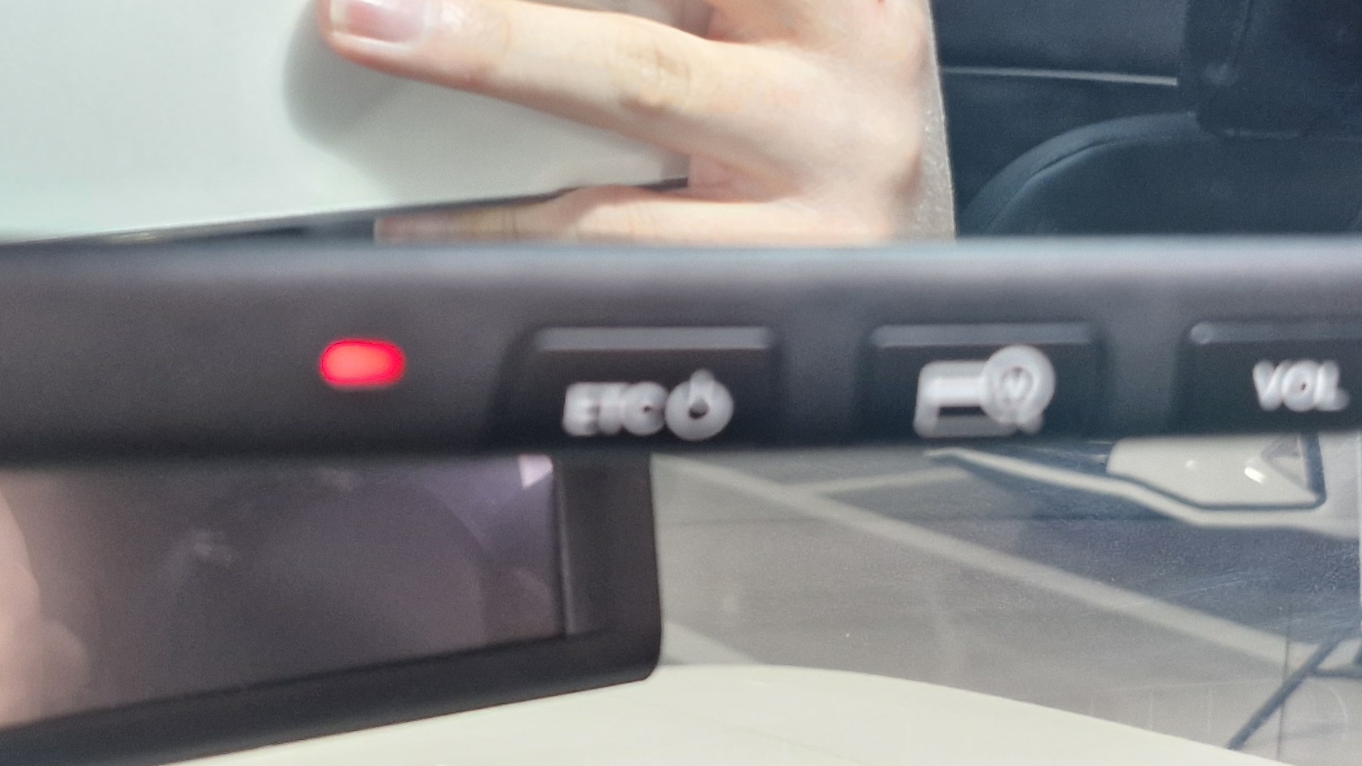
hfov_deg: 34.9
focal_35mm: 60
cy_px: 64
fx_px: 2167
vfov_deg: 19.6
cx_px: 738
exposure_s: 1/30
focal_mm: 5.54
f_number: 1.8
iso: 640
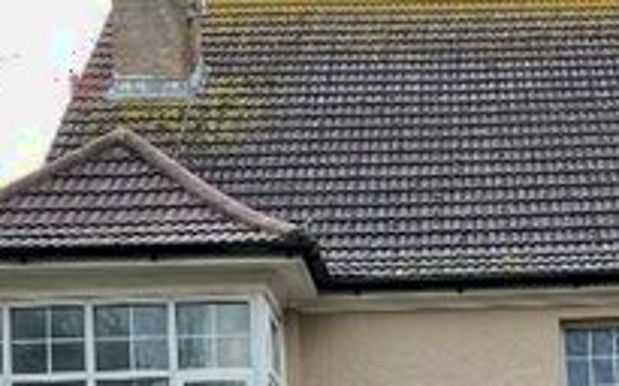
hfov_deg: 21.6
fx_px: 1585
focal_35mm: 94
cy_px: 599
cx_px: 556
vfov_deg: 13.1
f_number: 1.5
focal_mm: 5.7
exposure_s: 1/192
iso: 50
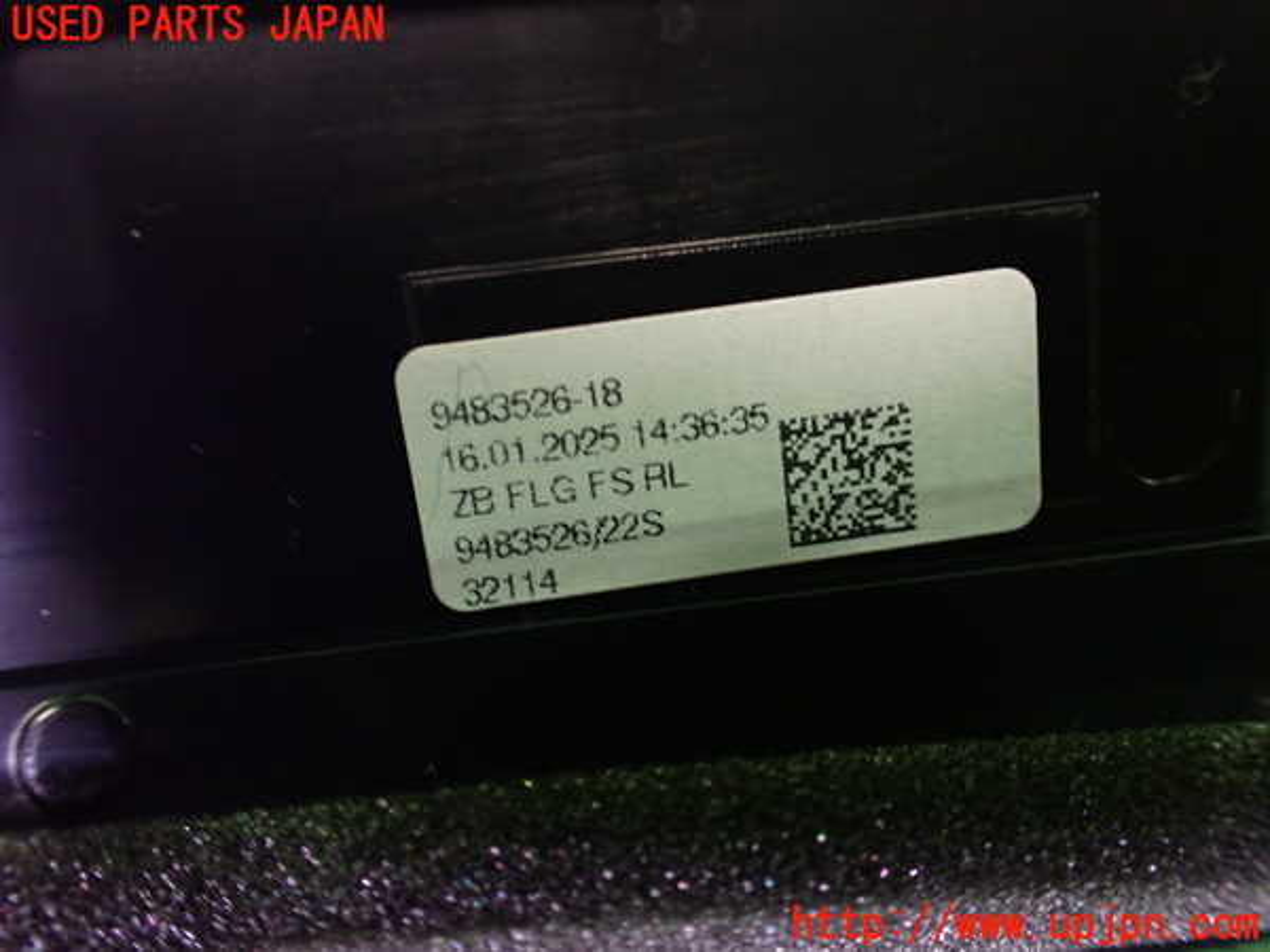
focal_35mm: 30
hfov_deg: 60.0
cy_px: 476
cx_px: 635
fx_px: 1101
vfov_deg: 46.8
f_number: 2.3
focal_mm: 5.4
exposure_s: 1/50
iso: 800
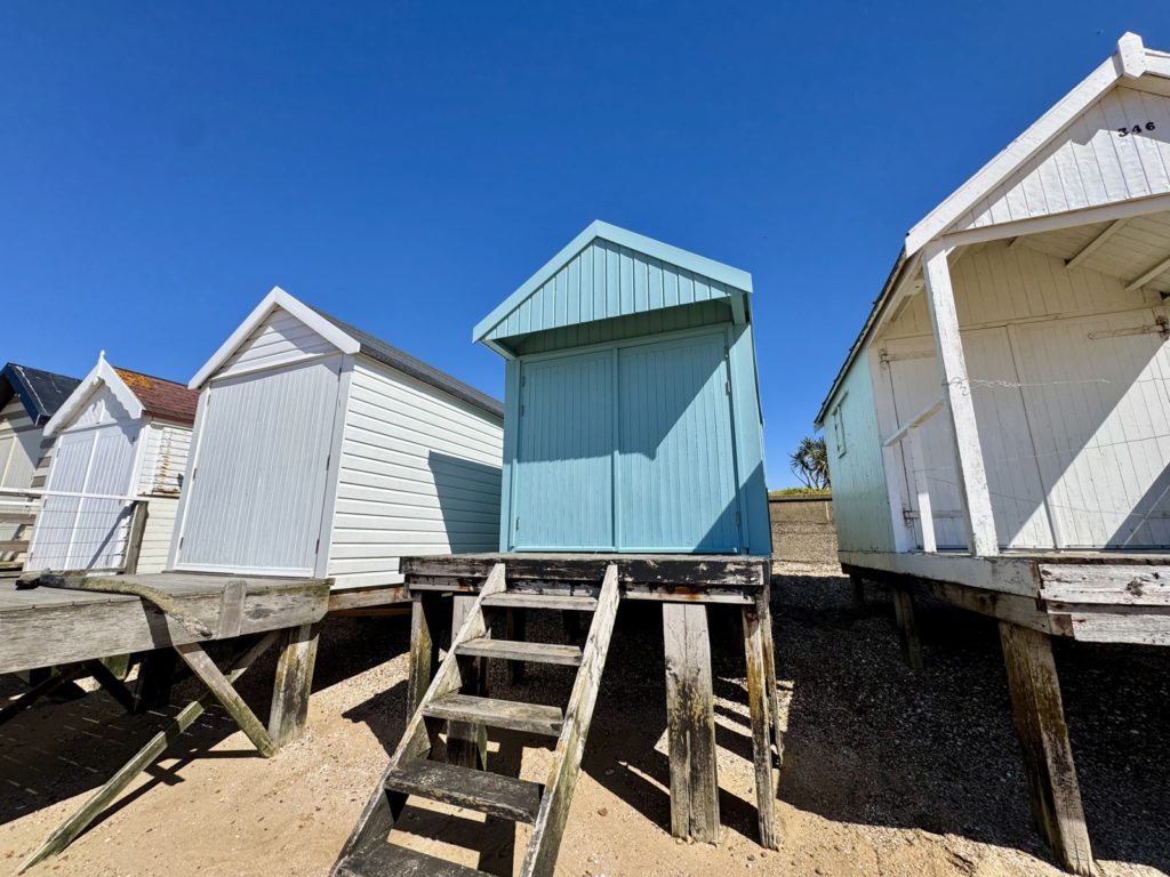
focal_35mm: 14
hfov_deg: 102.1
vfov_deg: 85.7
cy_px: 438
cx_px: 585
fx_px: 473
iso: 50
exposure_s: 1/3106
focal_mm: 2.22
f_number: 2.2
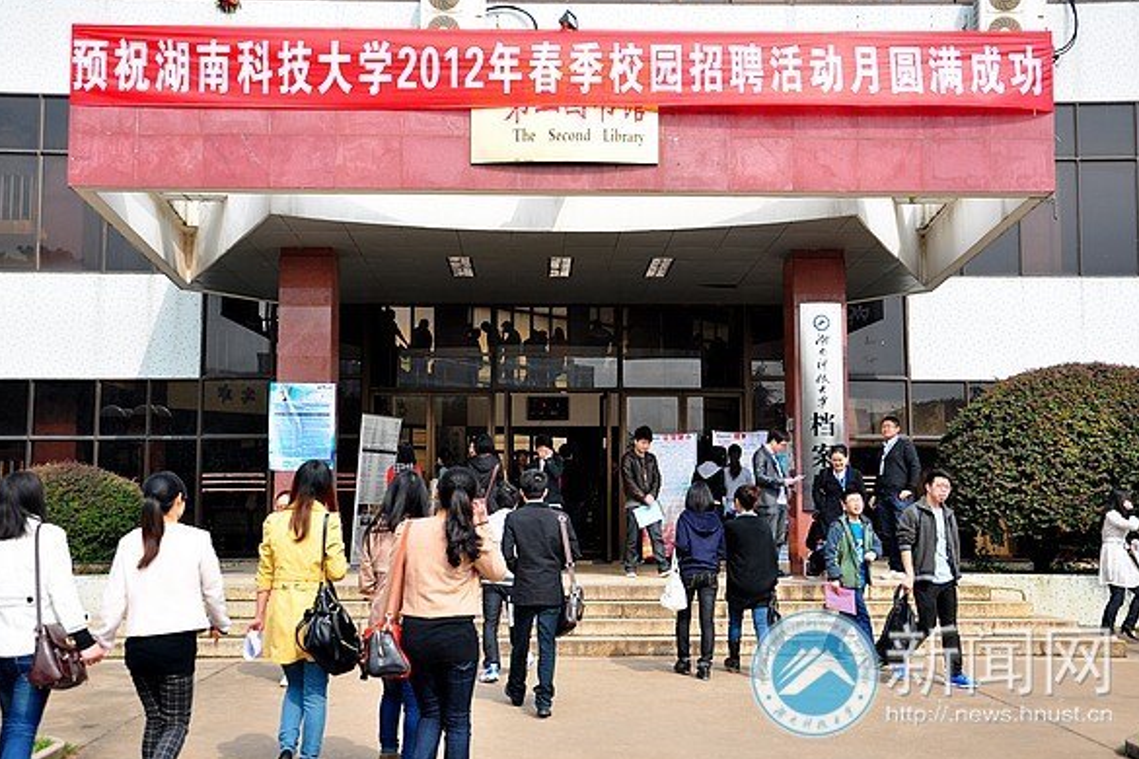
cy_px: 379
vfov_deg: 33.4
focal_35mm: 40
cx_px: 576
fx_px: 1265
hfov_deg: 48.5
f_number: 4
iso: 200
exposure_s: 1/500
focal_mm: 26
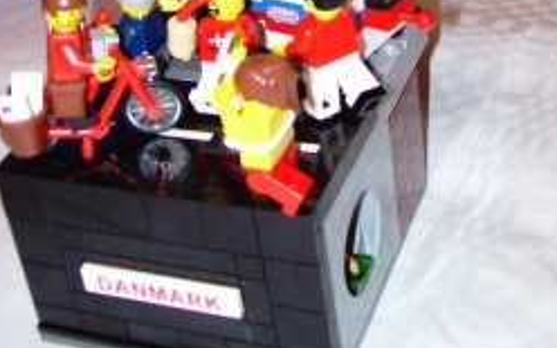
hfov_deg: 29.6
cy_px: -70
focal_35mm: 69
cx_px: 353
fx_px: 1047
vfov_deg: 17.9
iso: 80
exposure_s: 1/60
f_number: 2.7
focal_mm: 6
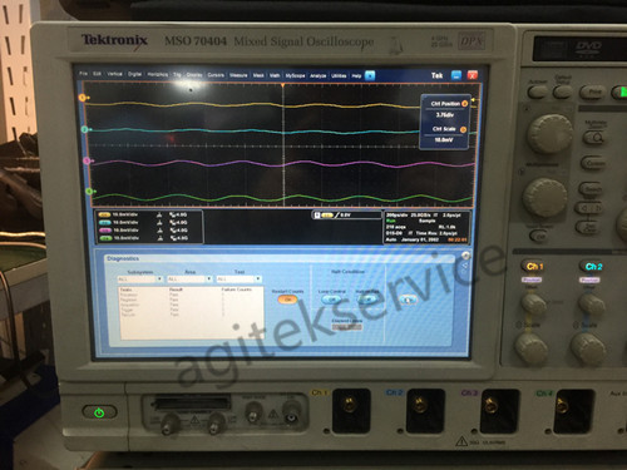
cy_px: 235
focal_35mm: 29
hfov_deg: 61.7
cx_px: 314
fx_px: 525
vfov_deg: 48.2
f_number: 2.2
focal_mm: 4.15
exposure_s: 1/33
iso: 64
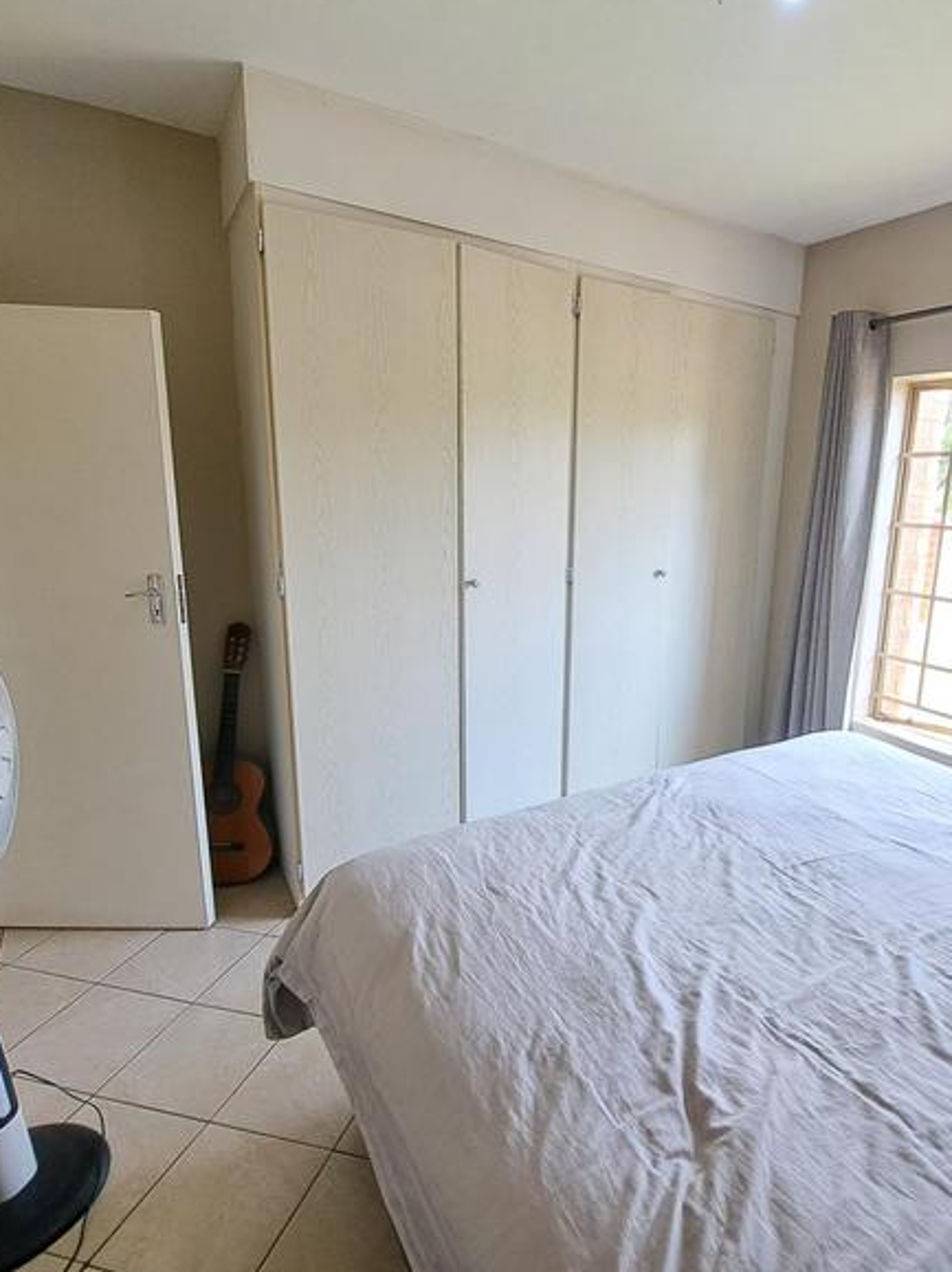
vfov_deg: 87.8
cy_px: 647
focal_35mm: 18
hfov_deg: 69.9
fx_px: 661
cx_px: 618
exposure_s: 1/50
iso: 50
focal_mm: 1.74
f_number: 2.2
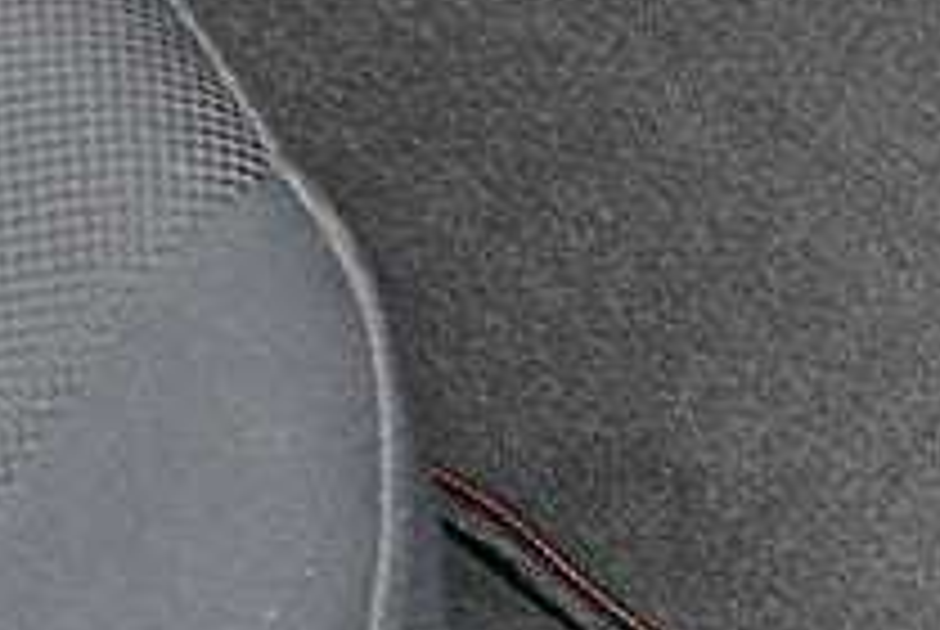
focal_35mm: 143
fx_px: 3737
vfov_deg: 9.6
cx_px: 774
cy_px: 2
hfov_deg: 14.2
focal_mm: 25
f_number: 5
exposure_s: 1/3
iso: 800
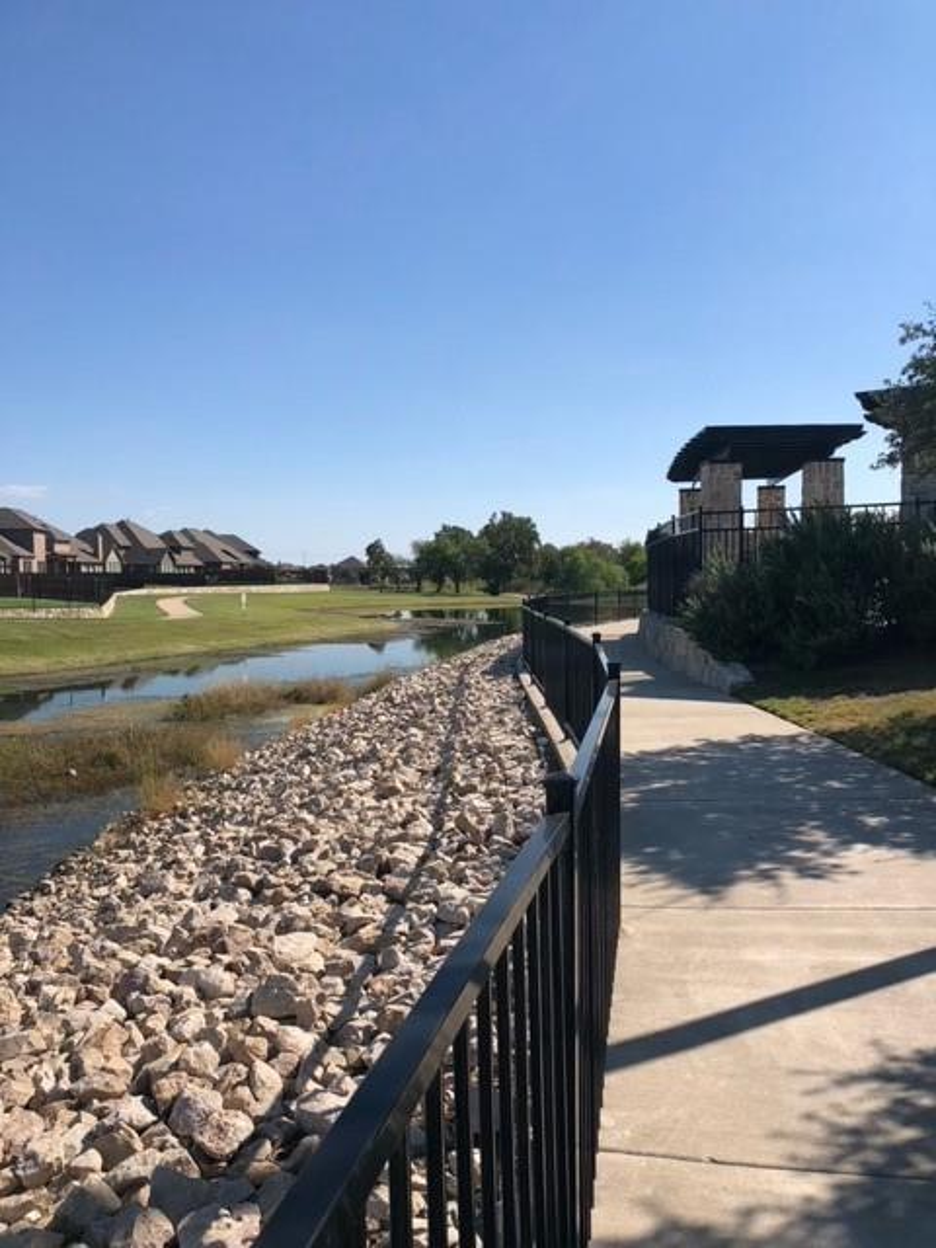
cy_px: 624
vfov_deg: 63.4
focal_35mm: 28
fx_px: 1009
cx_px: 468
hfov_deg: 49.7
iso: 20
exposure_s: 1/2703
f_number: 1.8
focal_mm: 4
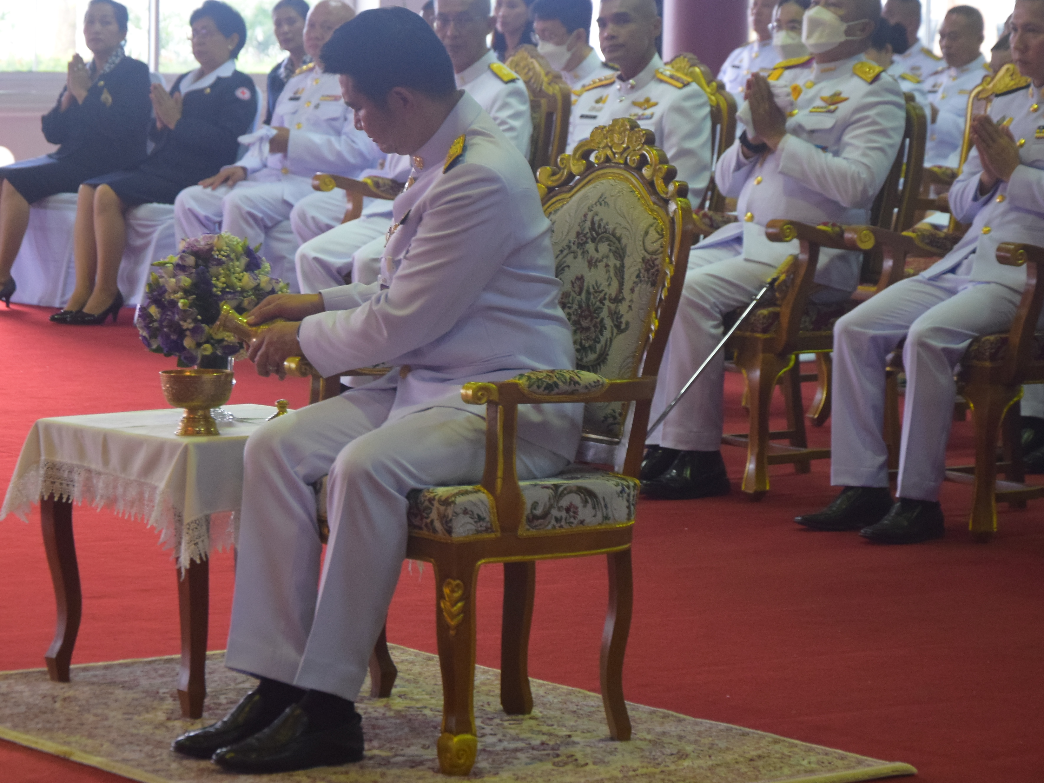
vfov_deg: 10.7
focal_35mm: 138
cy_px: 332
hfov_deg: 14.3
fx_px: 4162
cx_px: 387
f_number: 5.3
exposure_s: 1/60
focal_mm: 70
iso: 2000
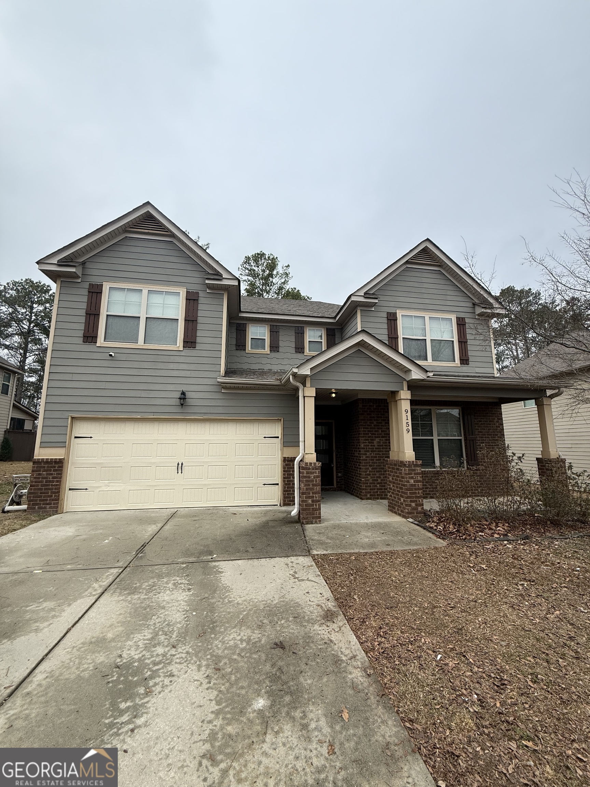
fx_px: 318
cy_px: 394
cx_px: 295
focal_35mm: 14
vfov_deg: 102.1
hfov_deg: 85.7
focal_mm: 2.22
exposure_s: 1/820
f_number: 2.2
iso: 64
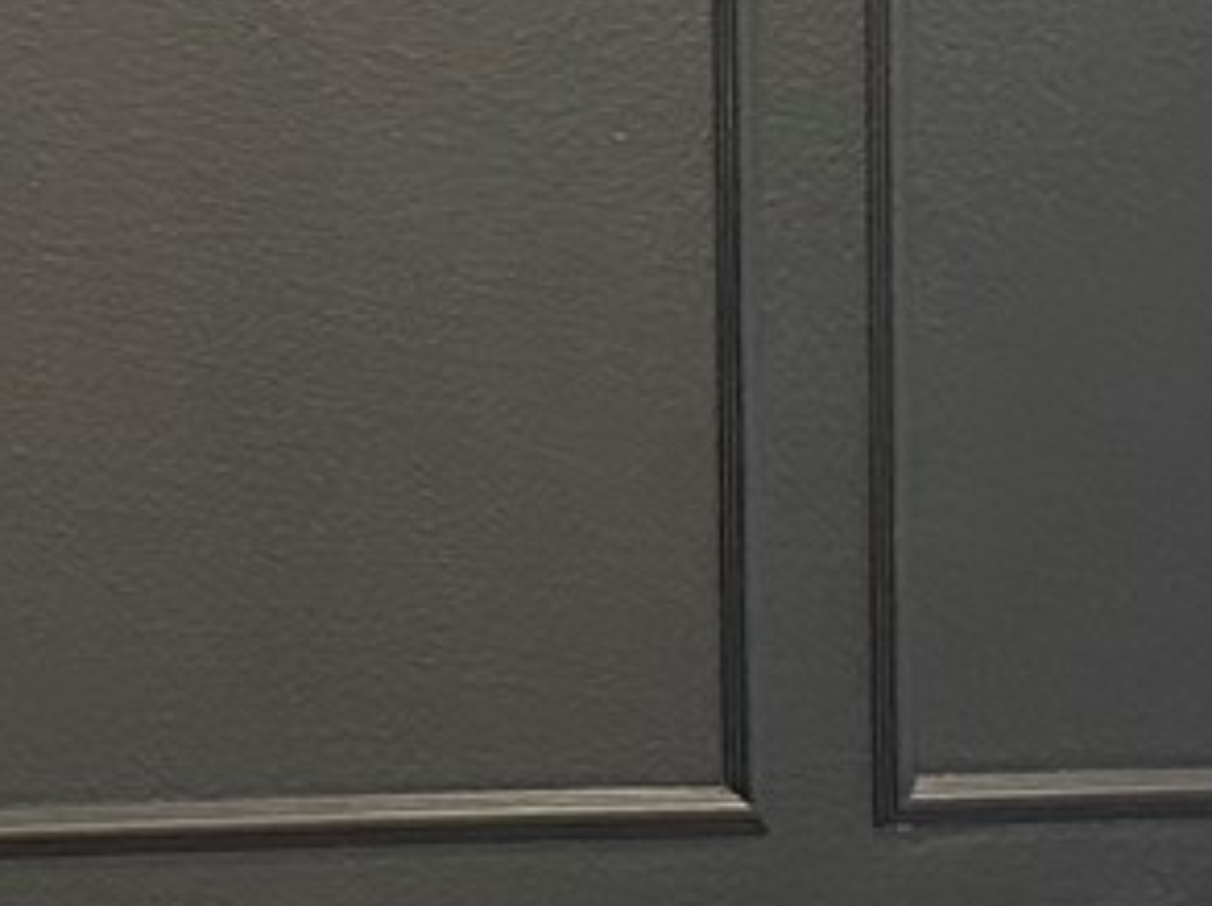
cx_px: -285
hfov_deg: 11.5
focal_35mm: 168
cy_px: 112
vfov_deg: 8.8
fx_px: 5875
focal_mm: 6.86
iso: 800
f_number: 1.78
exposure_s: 1/60
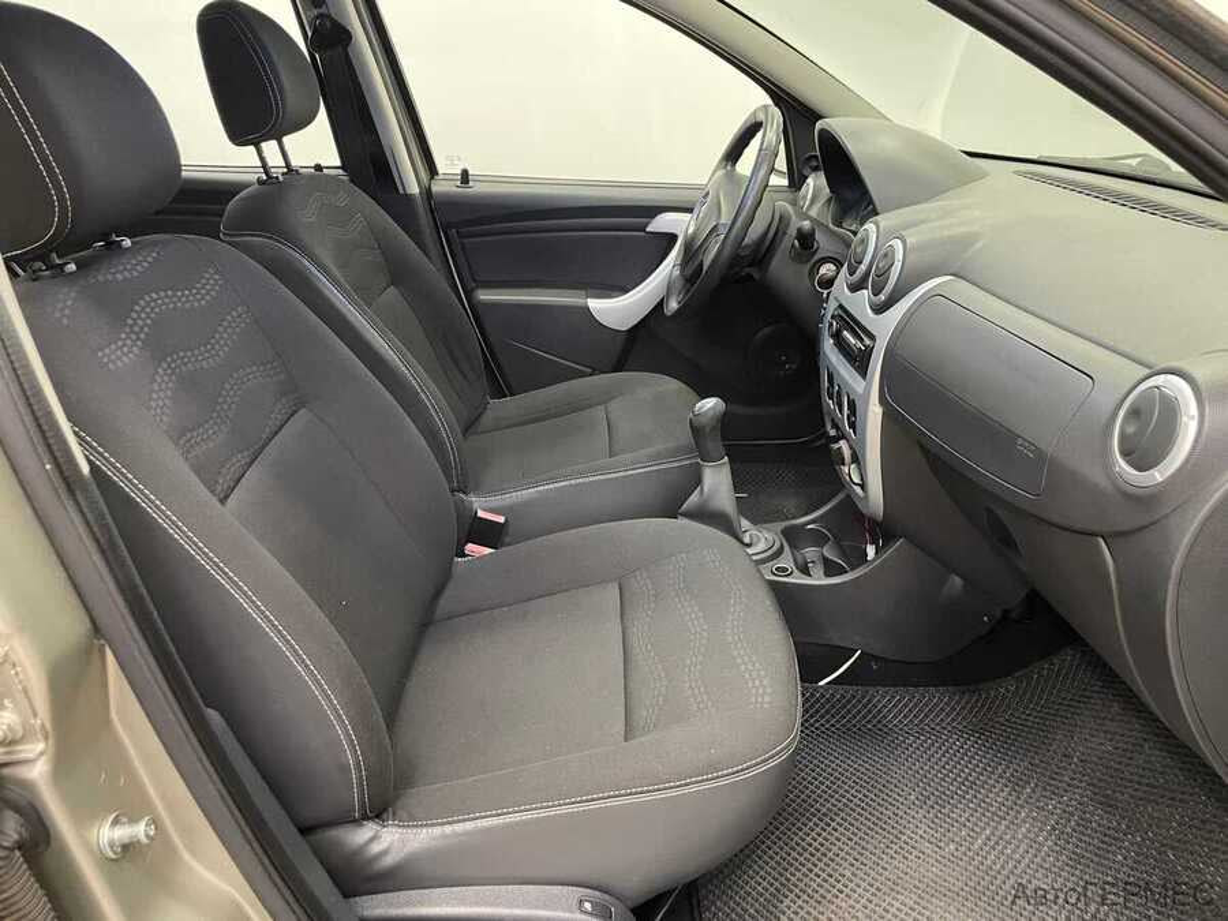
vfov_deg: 53.1
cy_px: 460
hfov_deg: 67.3
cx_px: 614
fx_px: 922
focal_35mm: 26
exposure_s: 1/33
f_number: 1.6
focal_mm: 4.2
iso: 320
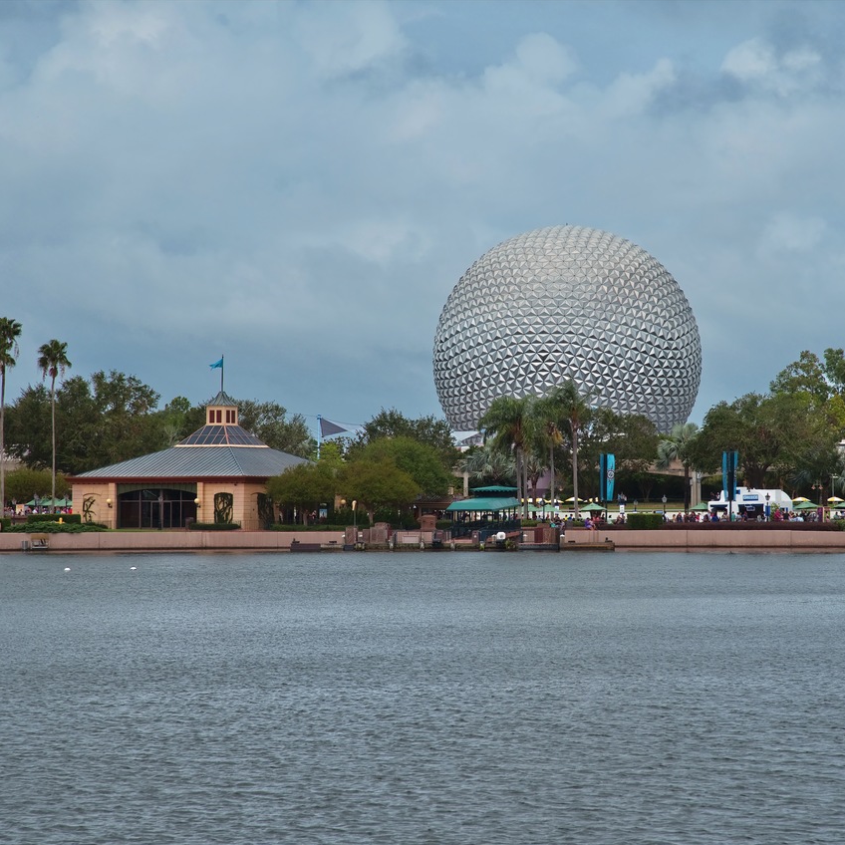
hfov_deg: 11.3
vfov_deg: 11.3
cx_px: 557
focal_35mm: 154
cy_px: 424
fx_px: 4253
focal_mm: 120
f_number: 9
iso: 100
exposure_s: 1/320
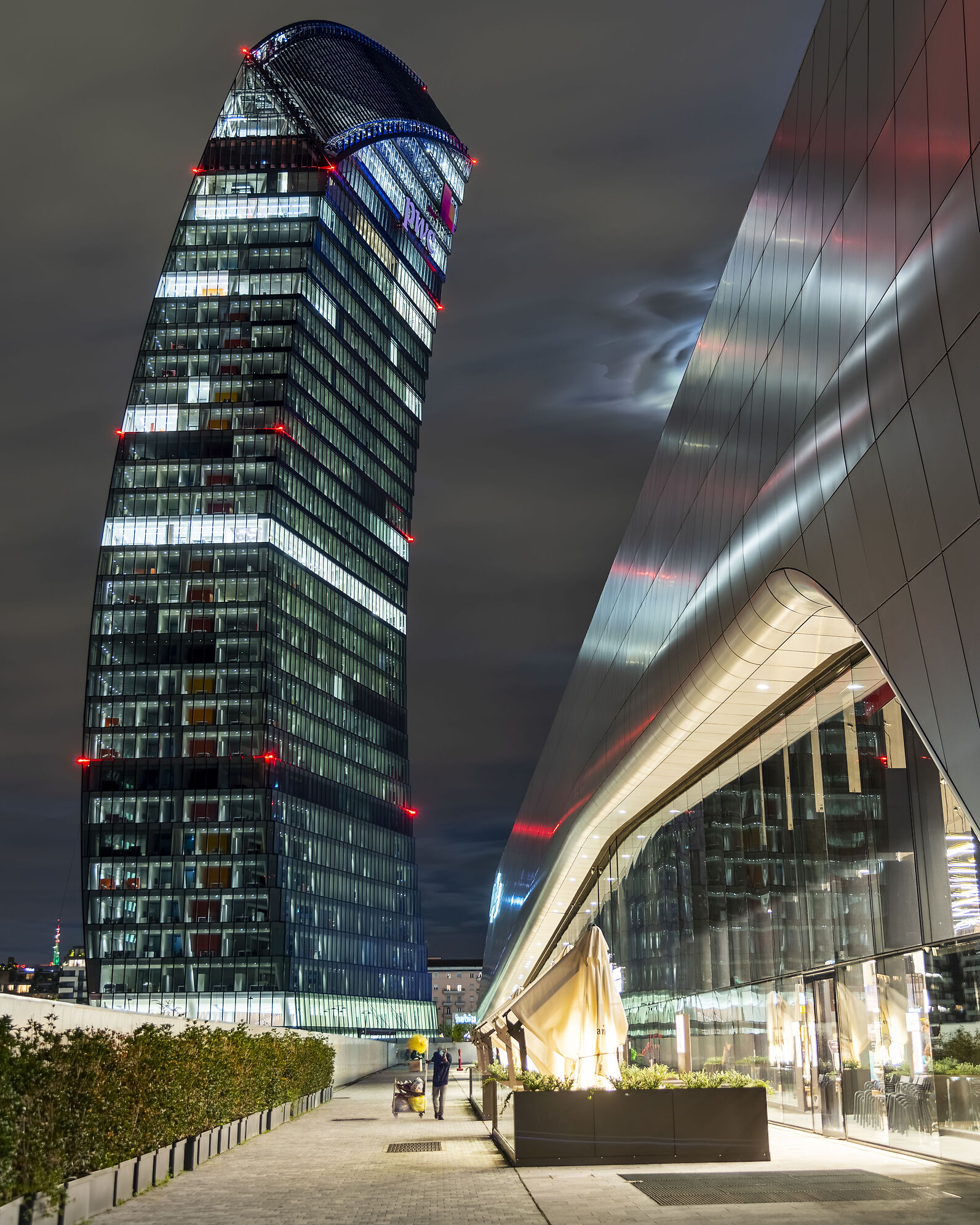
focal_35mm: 43
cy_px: 506
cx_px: 488
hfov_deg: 34.9
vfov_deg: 42.7
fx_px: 1559
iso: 100
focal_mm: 38
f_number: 4
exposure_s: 1/8
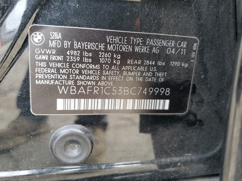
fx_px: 182
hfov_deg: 67.3
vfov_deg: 53.1
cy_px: 90
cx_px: 121
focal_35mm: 26
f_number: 1.5
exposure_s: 1/60.2
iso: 57
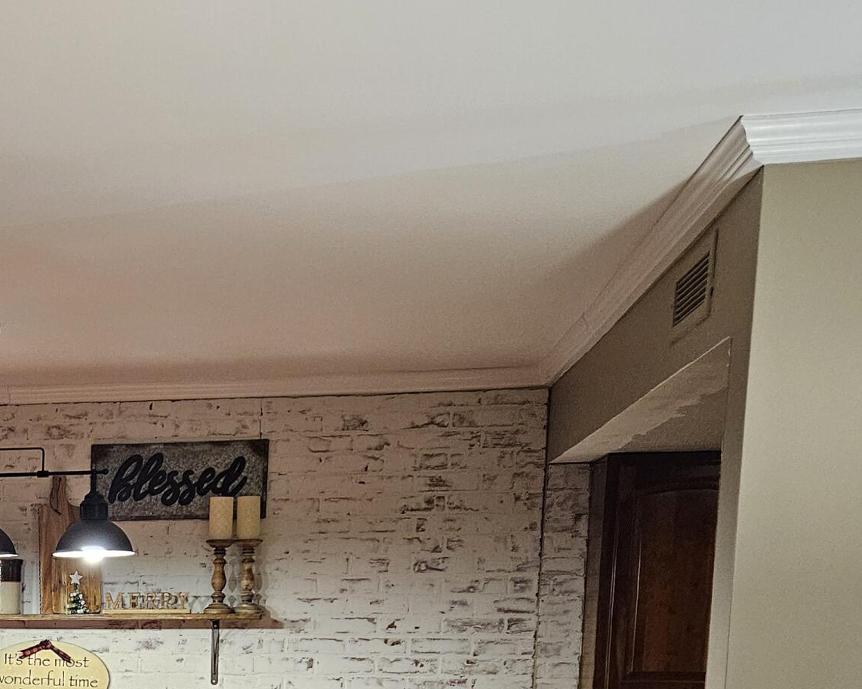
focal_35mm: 59
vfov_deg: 23.8
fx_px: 1505
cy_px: 801
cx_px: -24
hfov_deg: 29.6
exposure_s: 1/120
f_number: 1.8
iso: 800
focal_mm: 5.4
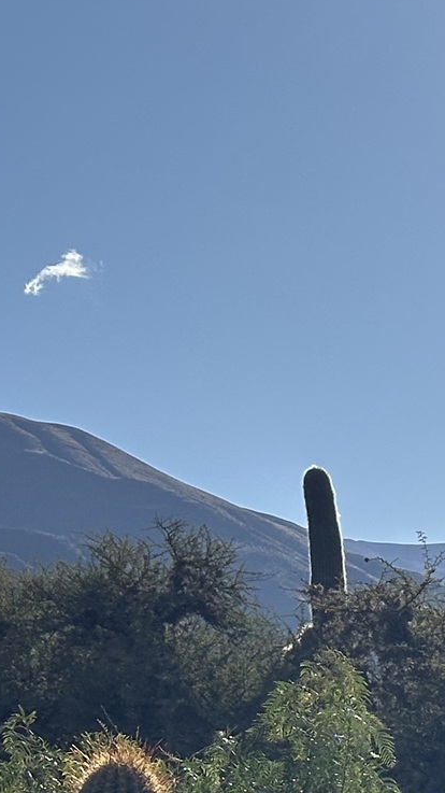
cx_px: 892
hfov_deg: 8.1
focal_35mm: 142
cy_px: 627
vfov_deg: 15.0
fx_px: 2982
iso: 64
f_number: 1.78
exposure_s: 1/8929
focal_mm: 6.86
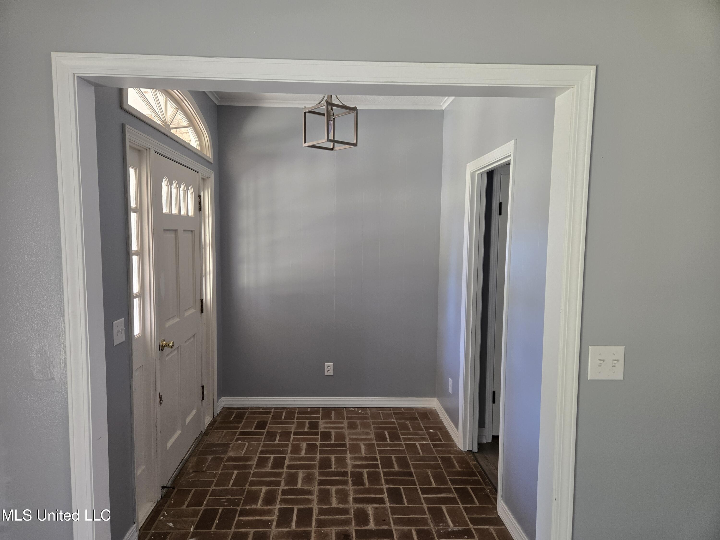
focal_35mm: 23
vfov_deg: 58.9
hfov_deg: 73.9
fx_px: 478
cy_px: 270
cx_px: 360
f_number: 1.8
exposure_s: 1/120
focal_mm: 5.4
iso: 320
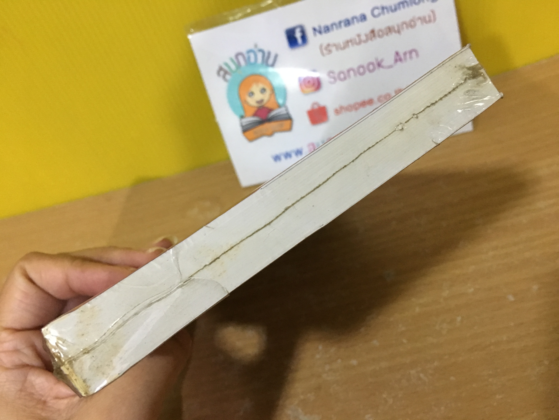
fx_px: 468
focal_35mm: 29
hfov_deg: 61.7
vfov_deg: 48.2
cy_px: 210
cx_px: 280
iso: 250
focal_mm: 4.15
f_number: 2.2
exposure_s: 1/17
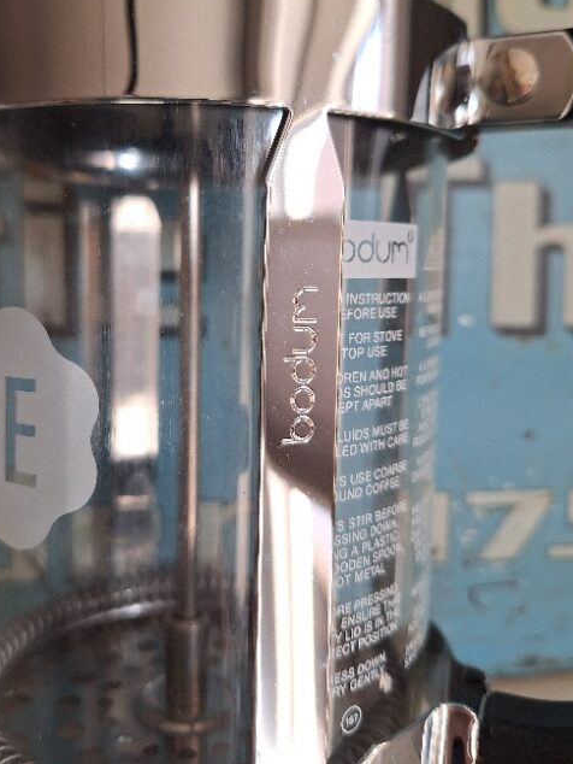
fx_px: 640
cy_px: 331
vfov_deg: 61.4
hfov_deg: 48.0
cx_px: 231
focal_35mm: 29
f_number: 1.8
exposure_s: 1/50
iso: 80
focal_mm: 5.54
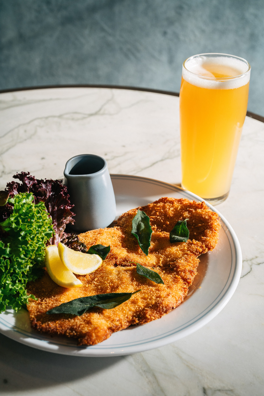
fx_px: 550
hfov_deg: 27.0
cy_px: 198
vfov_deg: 39.6
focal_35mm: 50
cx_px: 132
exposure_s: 1/200
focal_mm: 50
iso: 800
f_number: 7.1
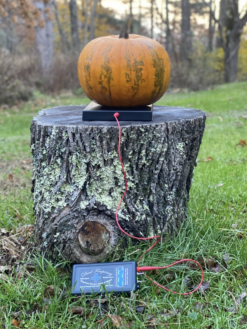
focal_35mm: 57
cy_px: 160
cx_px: 121
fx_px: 542
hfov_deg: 25.7
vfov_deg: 33.8
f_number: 2
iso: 250
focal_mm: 6
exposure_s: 1/112
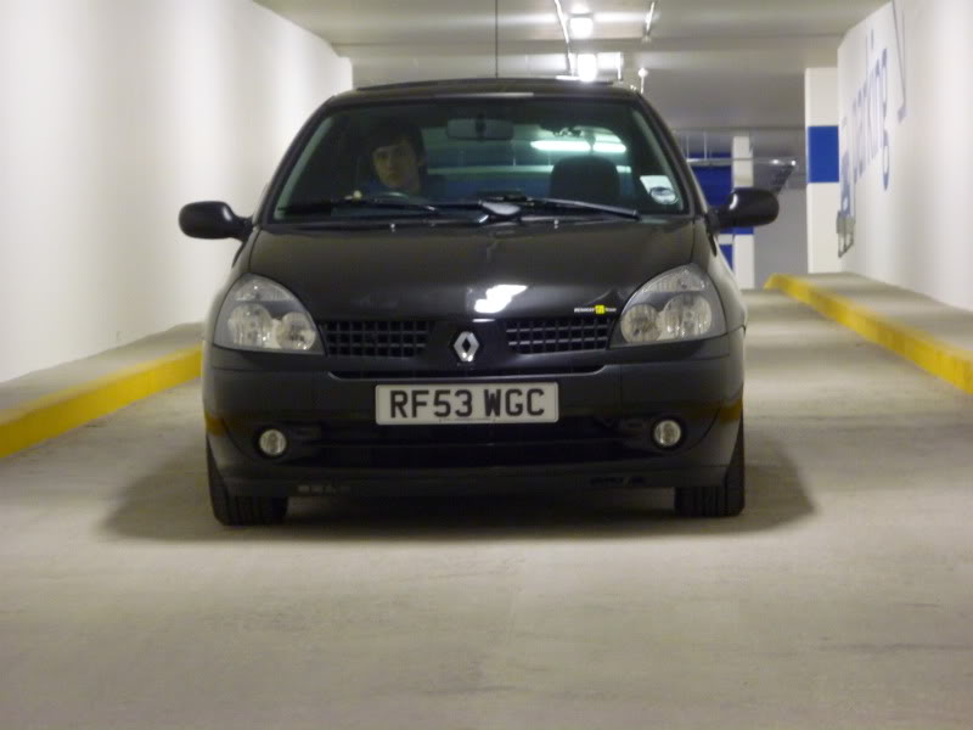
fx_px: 3710
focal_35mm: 132
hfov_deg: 14.9
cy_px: 365
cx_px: 486
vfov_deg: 11.2
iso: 400
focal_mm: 22
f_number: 5.9
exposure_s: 1/8
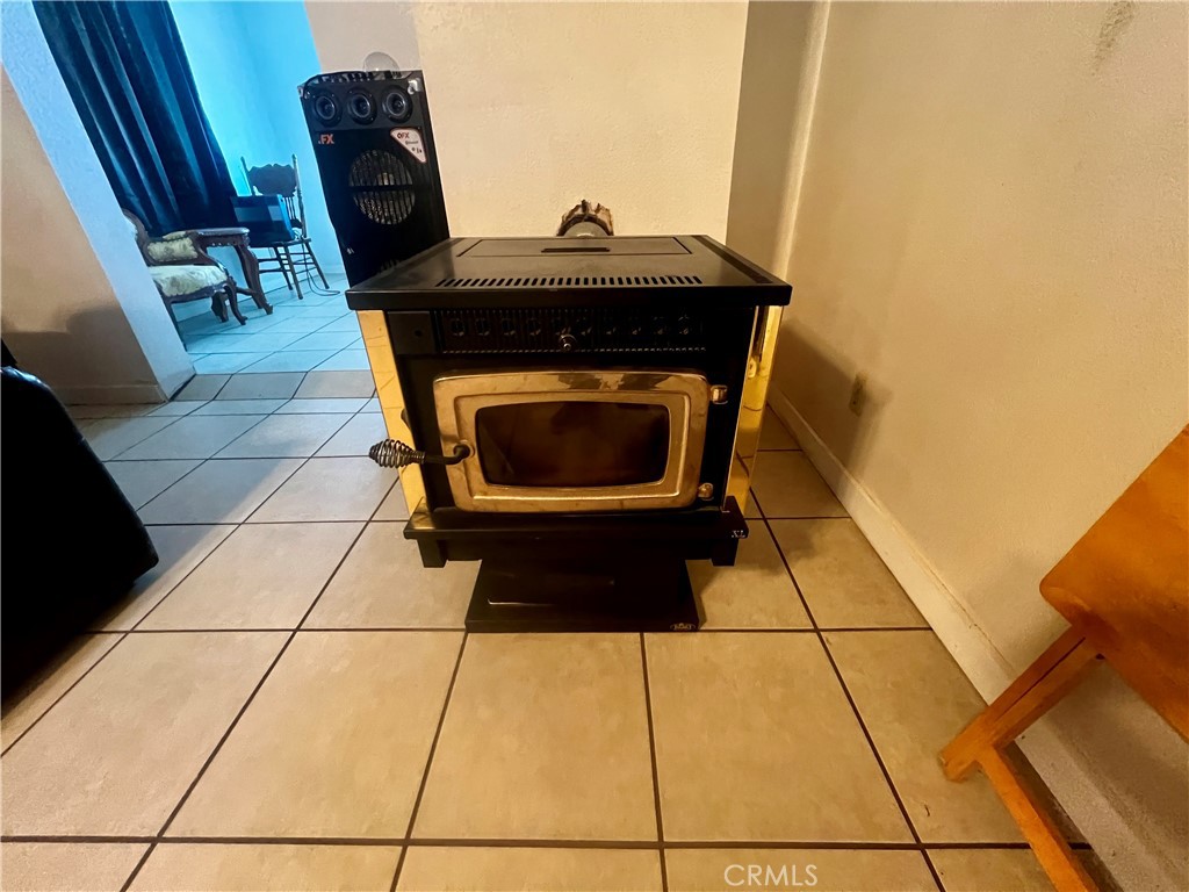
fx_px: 447
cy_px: 446
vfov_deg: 89.9
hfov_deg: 106.2
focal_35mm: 13
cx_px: 594
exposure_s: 1/40
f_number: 1.8
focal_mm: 1.57
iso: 1000
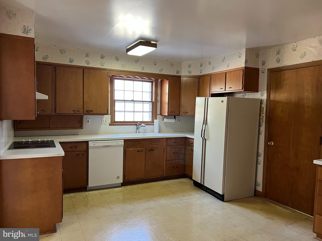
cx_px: 161
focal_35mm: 26
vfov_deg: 53.1
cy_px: 120
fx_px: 242
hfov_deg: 67.3
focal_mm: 5.7
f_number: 1.5
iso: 400
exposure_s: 1/60
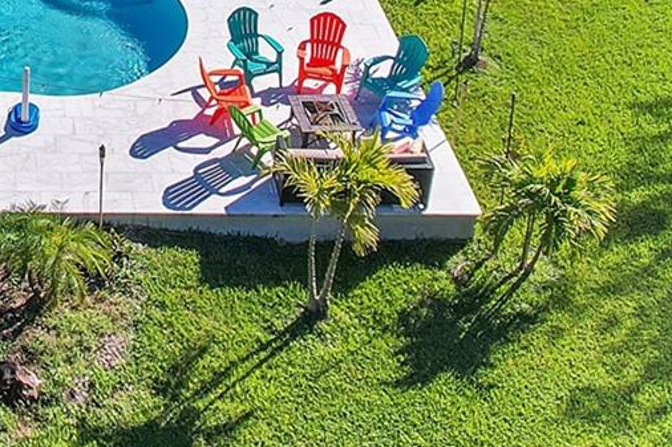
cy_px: -262
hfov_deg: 21.1
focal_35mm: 89
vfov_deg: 14.2
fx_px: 1661
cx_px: -159
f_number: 2.8
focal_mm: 8.38
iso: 110
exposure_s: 1/1500
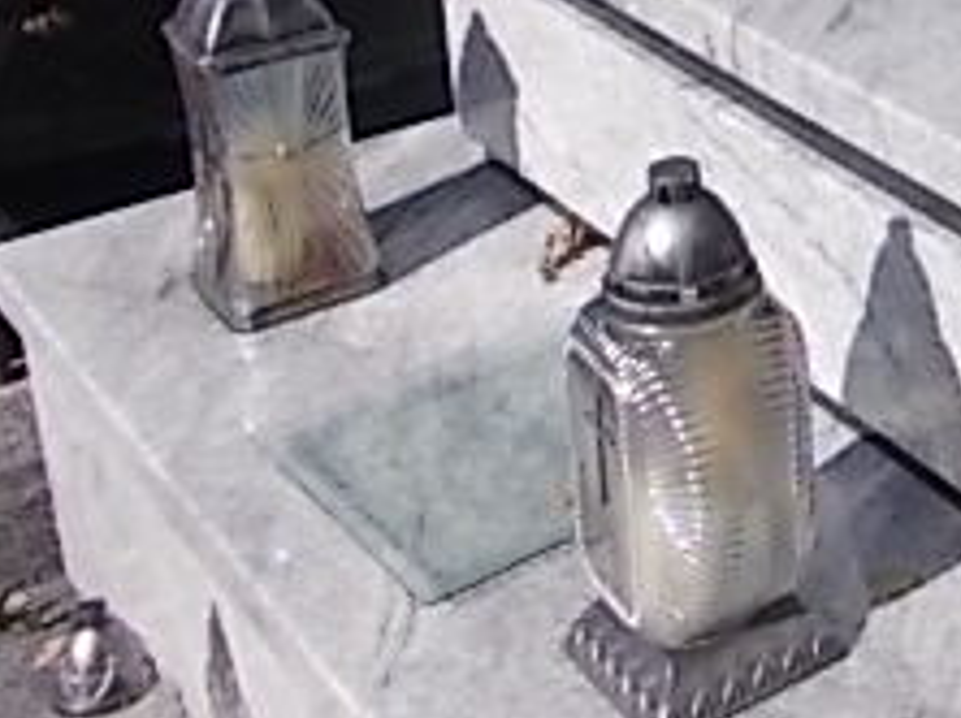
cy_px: -143
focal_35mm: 75
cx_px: 1307
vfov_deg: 18.6
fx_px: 2080
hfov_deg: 22.7
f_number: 8
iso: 80
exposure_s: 1/160
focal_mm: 4.6
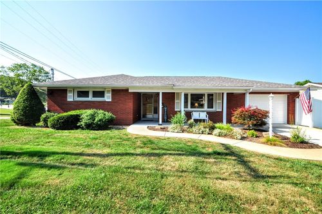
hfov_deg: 100.5
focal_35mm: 15
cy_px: 107
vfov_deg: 77.2
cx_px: 161
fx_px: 134
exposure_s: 1/200
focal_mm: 10
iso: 200
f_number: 9
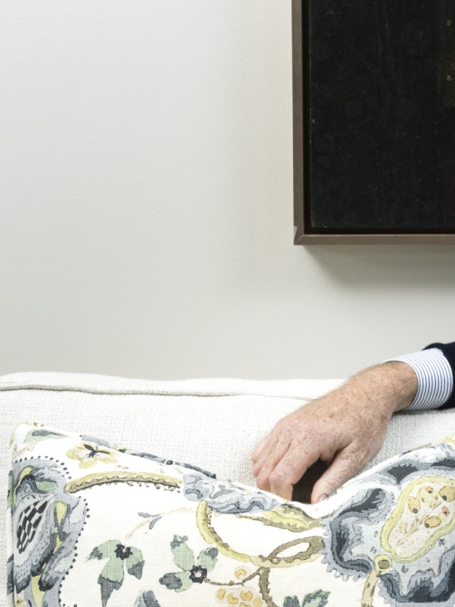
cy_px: 251
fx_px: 2875
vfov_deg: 12.0
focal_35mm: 164
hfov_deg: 8.9
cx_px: 608
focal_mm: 54.6
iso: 640
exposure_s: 1/40
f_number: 8
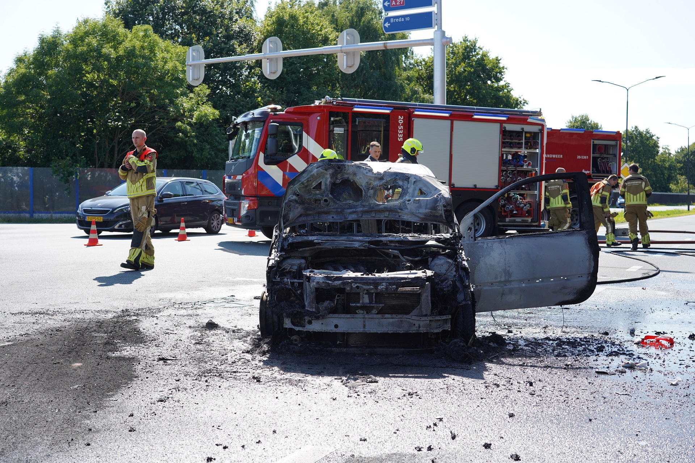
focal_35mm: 43
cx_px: 348
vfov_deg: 31.2
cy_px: 232
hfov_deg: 45.4
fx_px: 830
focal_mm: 43
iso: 100
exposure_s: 1/400
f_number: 4.5
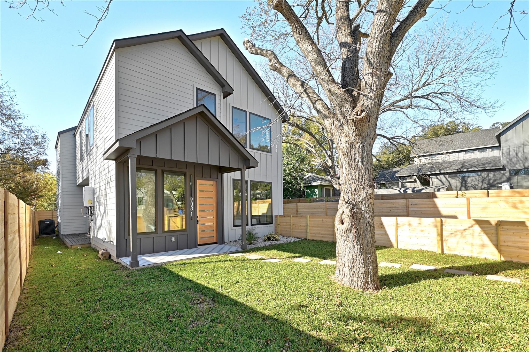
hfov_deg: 104.3
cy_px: 176
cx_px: 264
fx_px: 206
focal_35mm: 14
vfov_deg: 81.2
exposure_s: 1/80
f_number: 10
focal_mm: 14
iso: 400
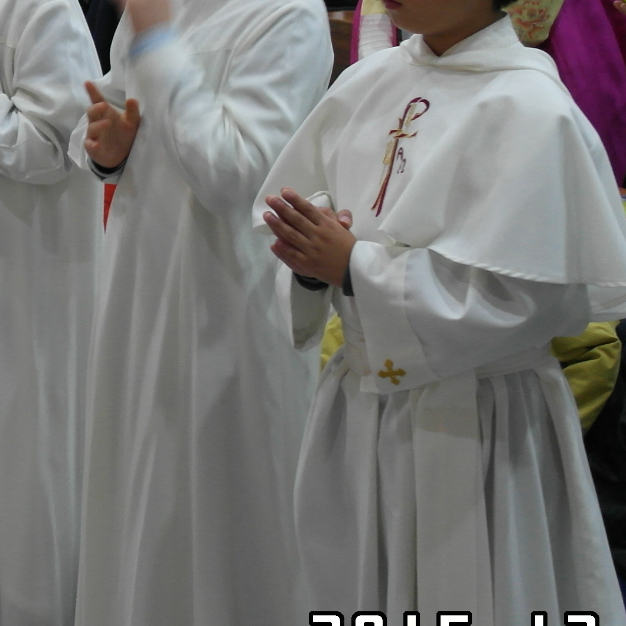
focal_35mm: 134
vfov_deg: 12.9
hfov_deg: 12.5
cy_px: 44
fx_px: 2742
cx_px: -256
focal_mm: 28
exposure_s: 1/25
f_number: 4
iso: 800
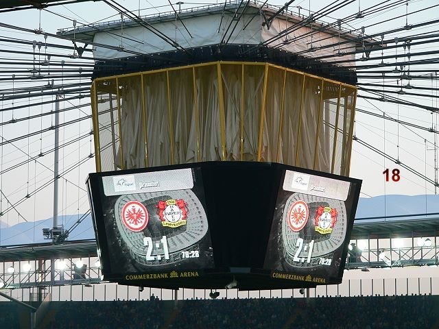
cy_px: 164
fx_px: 1699
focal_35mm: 134
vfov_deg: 11.1
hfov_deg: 14.7
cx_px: 220
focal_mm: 22.4
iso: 80
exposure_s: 1/80
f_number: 2.8
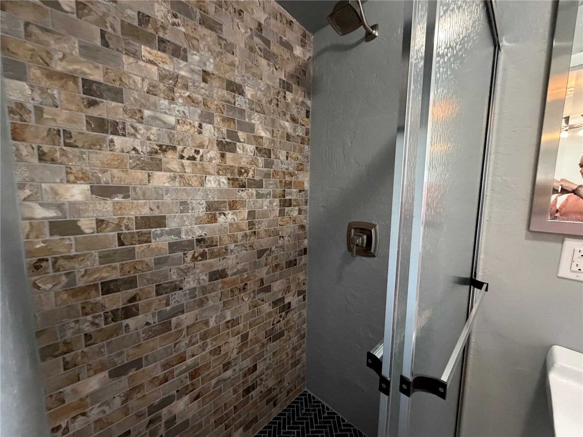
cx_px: 292
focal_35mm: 14
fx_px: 236
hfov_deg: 102.1
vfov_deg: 85.7
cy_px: 218
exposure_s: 1/60
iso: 640
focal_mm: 2.22
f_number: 2.2
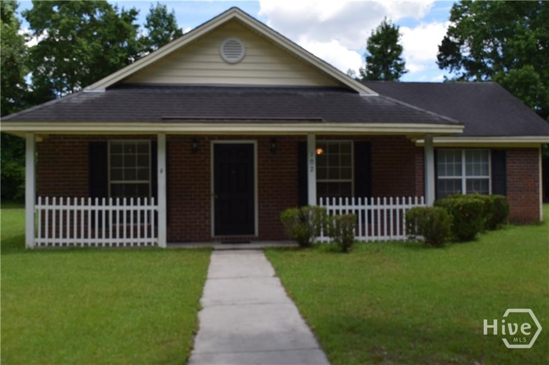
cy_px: 182
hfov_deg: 51.3
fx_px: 572
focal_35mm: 38
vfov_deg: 35.5
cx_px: 274
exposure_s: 1/200
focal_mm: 25
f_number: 8
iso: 100
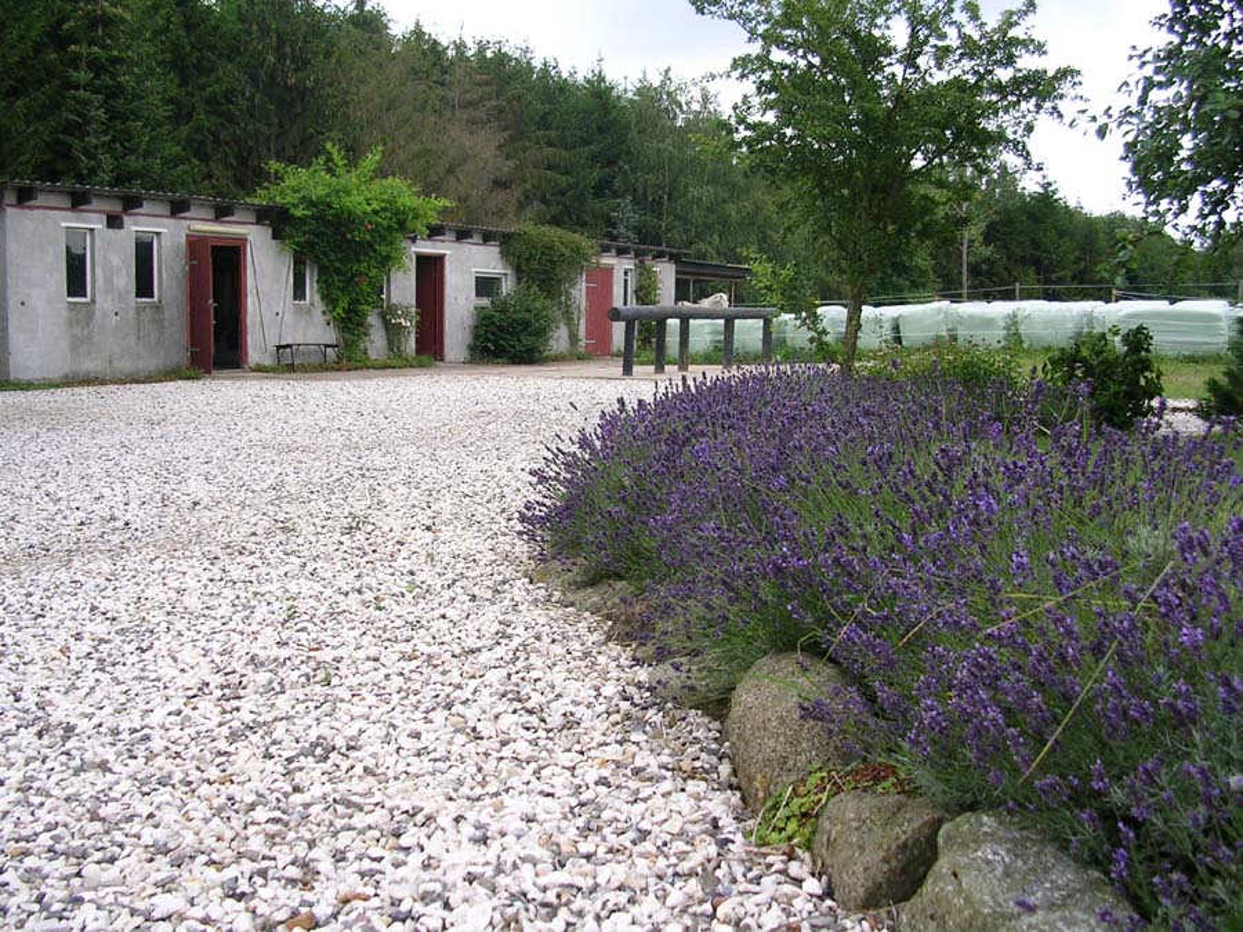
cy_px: 466
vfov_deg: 37.7
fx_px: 1365
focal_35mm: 38
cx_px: 622
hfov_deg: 49.0
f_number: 2.8
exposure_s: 1/204
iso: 50
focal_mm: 5.8
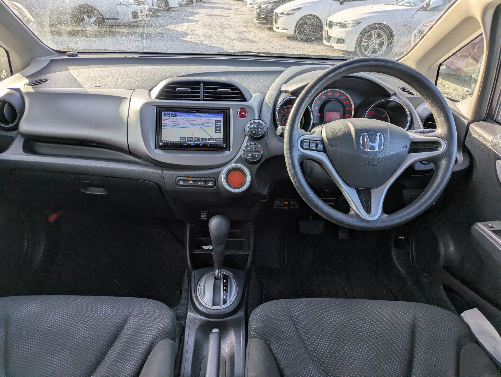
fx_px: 362
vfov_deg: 54.9
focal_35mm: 25
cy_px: 188
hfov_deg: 69.4
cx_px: 250
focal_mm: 5.43
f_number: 1.89
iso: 41
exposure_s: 1/382
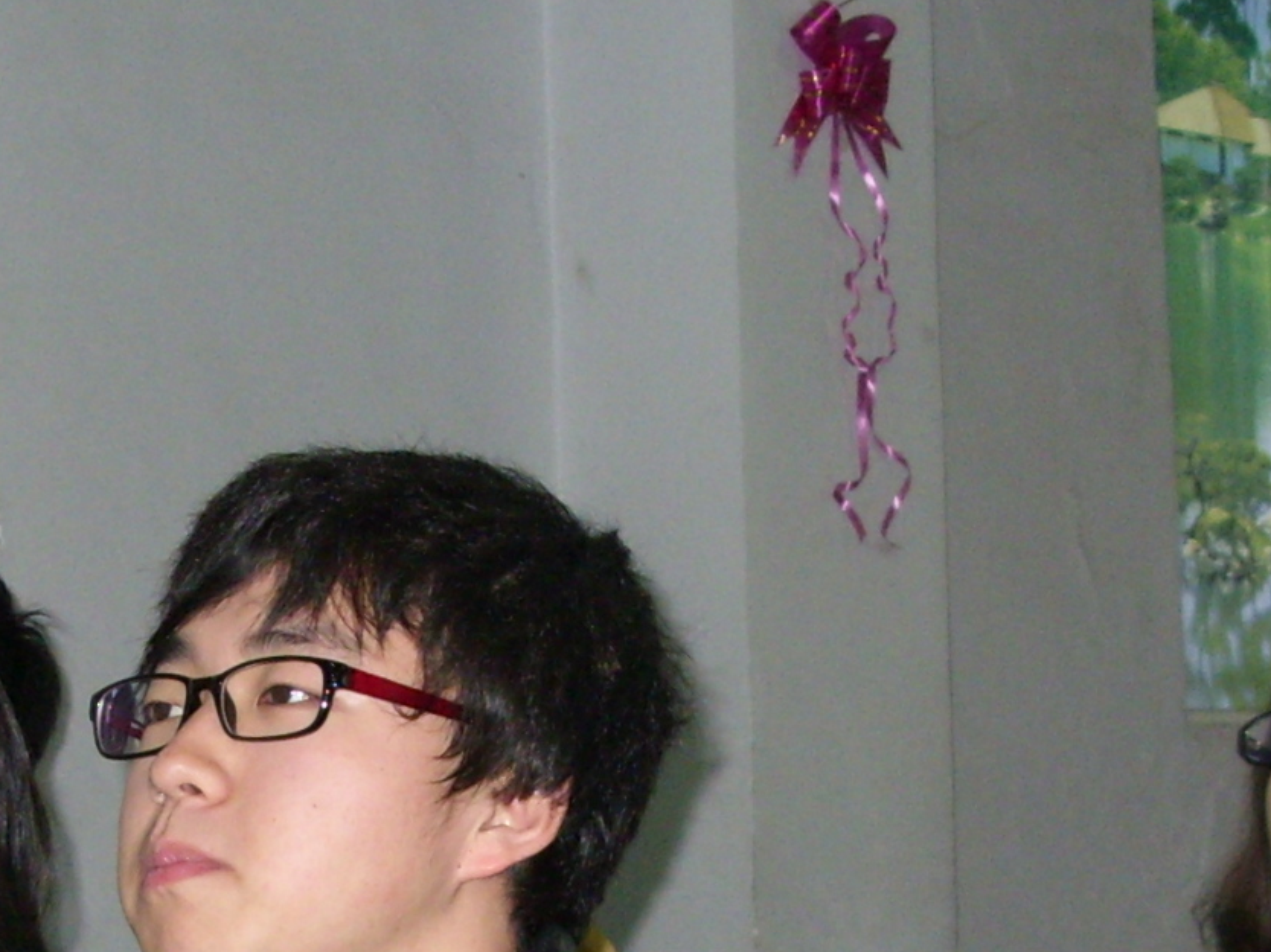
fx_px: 5139
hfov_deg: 14.1
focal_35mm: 140
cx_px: 593
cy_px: 1078
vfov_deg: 10.4
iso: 200
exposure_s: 1/30
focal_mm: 6.3
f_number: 2.8
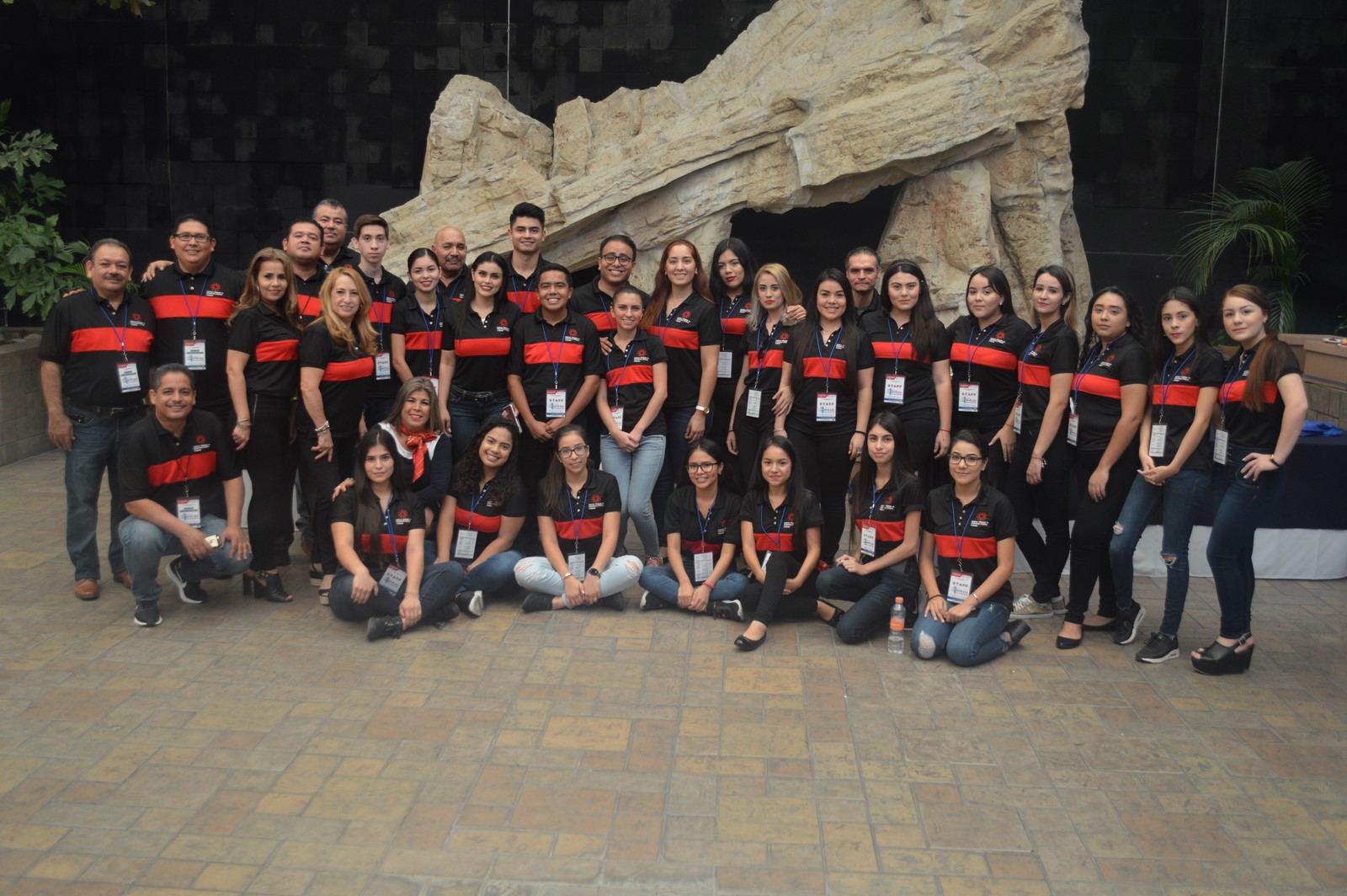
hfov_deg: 53.2
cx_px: 674
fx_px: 1346
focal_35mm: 36
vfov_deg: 36.8
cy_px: 448
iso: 400
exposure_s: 1/60
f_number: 4
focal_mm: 24
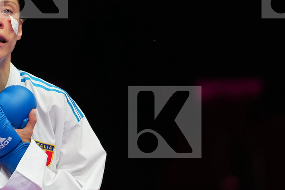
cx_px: 31
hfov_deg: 2.4
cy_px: 122
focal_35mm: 850
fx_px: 6725
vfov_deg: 1.6
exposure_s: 1/1000
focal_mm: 200
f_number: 2.8
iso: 640
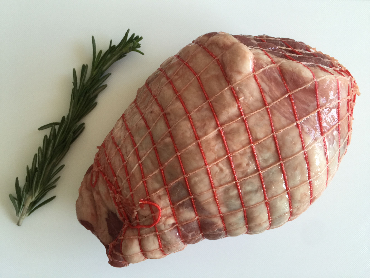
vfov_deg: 48.2
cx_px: 185
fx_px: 310
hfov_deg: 61.7
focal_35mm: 29
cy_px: 139
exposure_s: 1/40
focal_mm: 4.15
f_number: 2.2
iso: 40
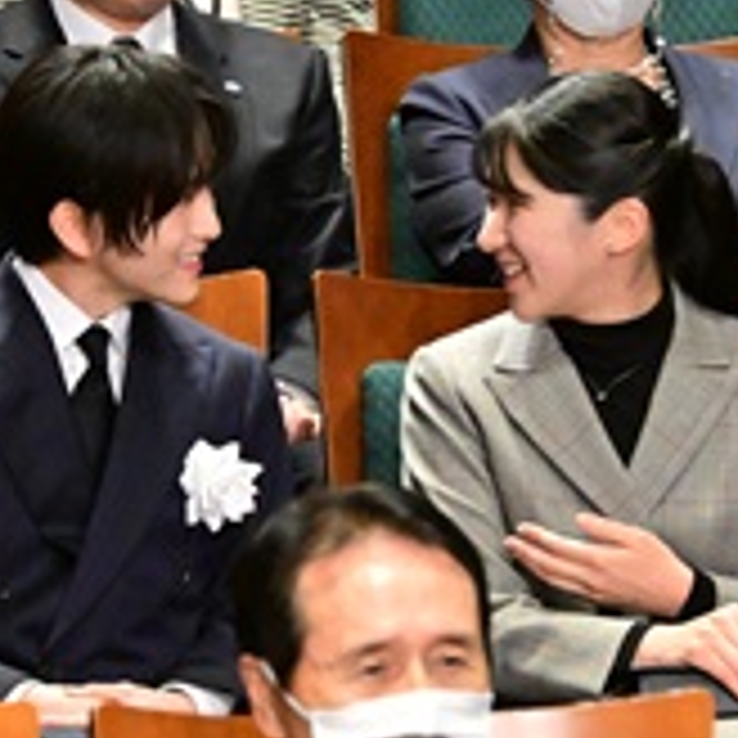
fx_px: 13121
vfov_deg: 3.2
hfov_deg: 3.2
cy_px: 382
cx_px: 50
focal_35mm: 544
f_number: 6.3
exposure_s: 1/200
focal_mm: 175
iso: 10000
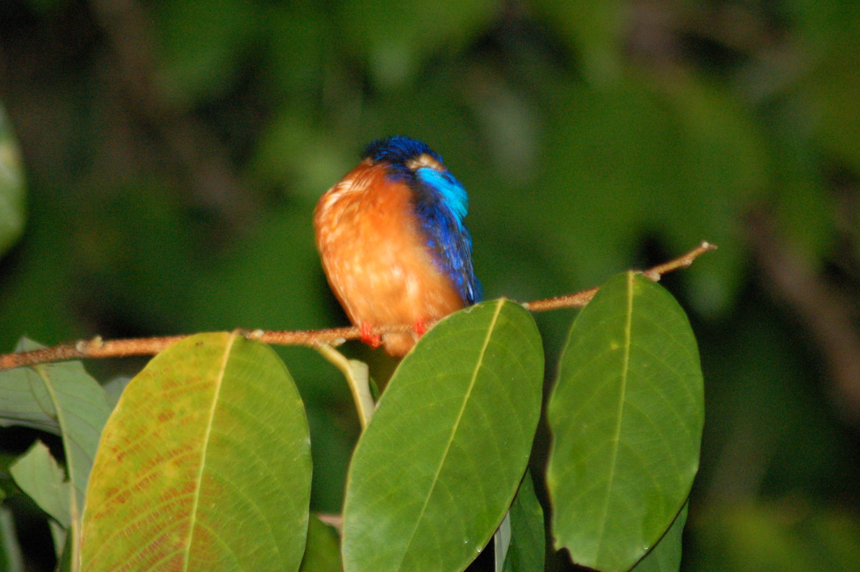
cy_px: 286
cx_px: 430
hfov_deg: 4.6
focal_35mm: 450
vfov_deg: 3.0
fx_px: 10741
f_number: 5.6
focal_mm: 300
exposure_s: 1/60
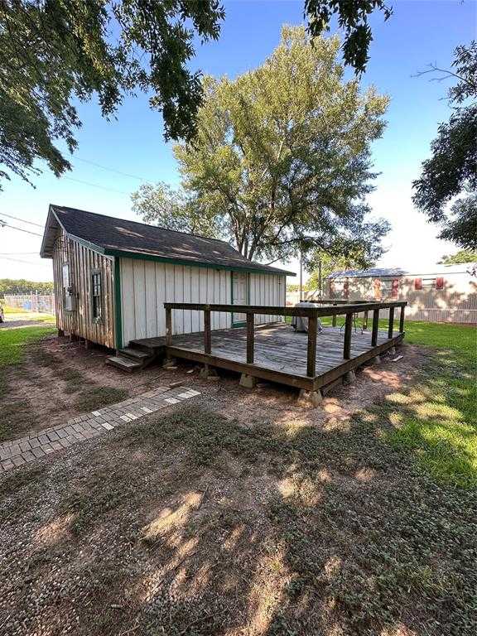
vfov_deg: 102.1
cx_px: 238
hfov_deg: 85.7
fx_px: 257
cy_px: 318
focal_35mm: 14
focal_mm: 2.22
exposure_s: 1/130
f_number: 2.2
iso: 40
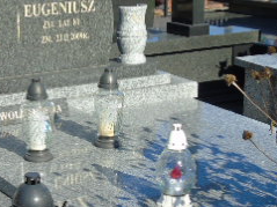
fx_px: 856
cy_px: 148
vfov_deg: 13.8
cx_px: 117
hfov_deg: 18.4
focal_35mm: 107
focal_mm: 7.1
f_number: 3.9
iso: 80
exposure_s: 1/500
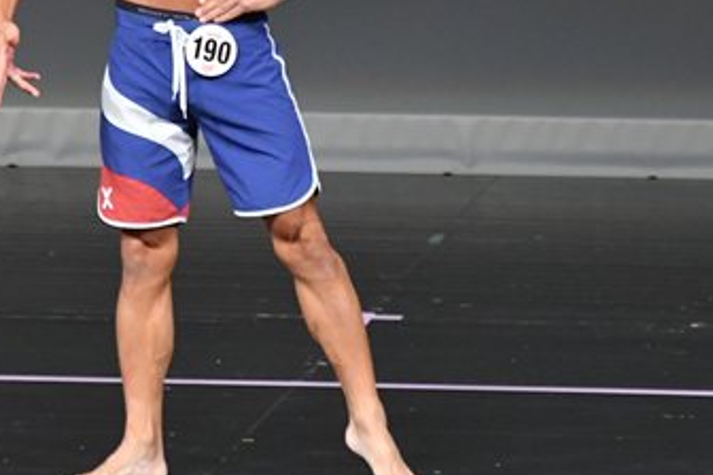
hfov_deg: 2.6
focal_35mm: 796
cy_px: 68
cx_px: 315
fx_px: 15764
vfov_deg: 1.7
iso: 4000
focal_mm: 230
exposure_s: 1/400
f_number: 5.6
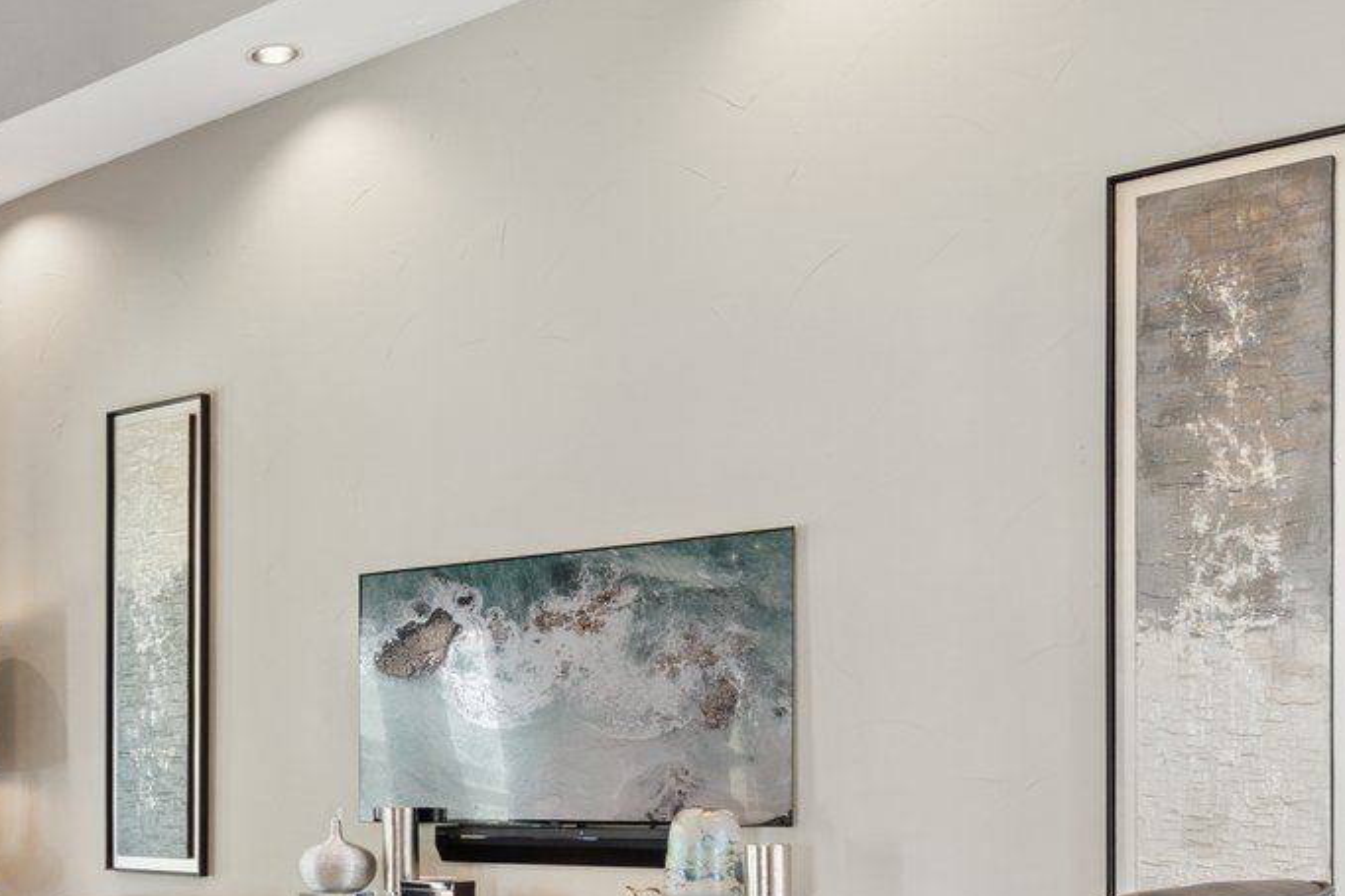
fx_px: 1793
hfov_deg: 37.1
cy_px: 769
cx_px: 18
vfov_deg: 27.3
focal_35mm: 48
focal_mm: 16
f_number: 8
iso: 200
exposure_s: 1/40
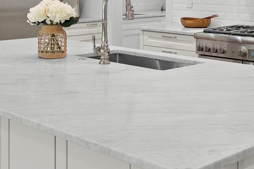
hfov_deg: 28.7
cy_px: -6
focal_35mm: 70
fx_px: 494
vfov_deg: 18.9
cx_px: 86
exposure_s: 1/13
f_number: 7.1
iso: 640
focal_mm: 24
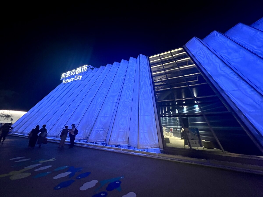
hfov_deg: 106.2
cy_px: 98
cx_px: 132
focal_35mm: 13
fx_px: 99
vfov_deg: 89.9
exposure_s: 1/60
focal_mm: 1.57
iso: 1000
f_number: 1.8
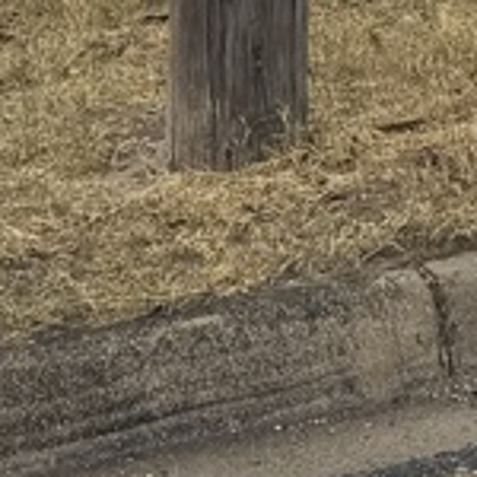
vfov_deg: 7.8
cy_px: -763
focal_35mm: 203
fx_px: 3165
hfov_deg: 7.5
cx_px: 1460
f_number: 1.78
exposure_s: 1/1560
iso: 80
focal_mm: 6.76
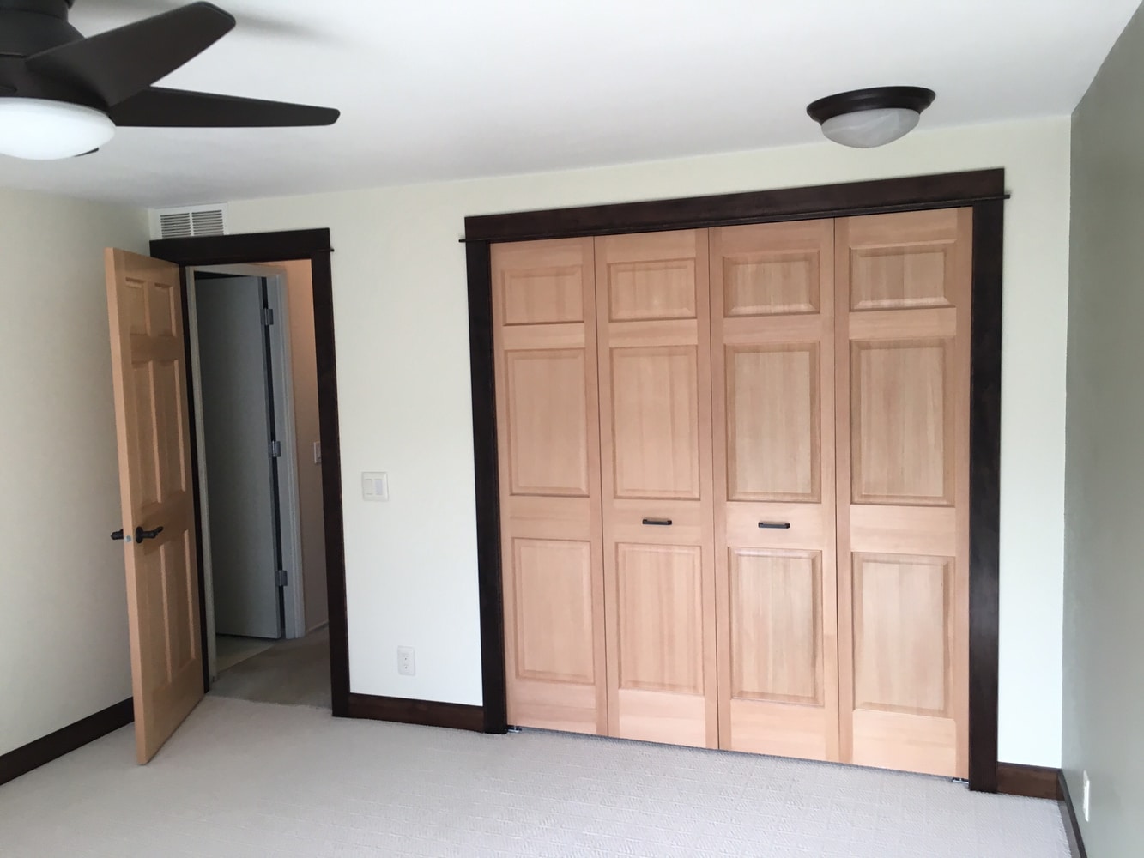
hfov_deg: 61.7
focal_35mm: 29
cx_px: 572
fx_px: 958
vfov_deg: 48.2
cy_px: 429
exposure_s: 1/30
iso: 25
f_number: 2.2
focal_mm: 4.15
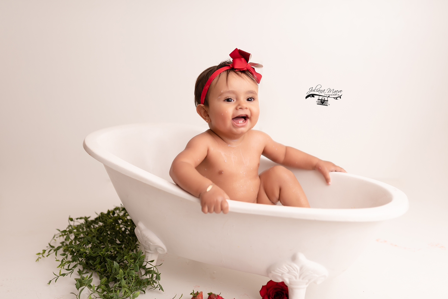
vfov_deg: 37.9
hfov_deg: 54.4
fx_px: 436
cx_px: 224
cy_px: 150
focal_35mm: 35
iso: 160
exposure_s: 1/125
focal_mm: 35
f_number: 2
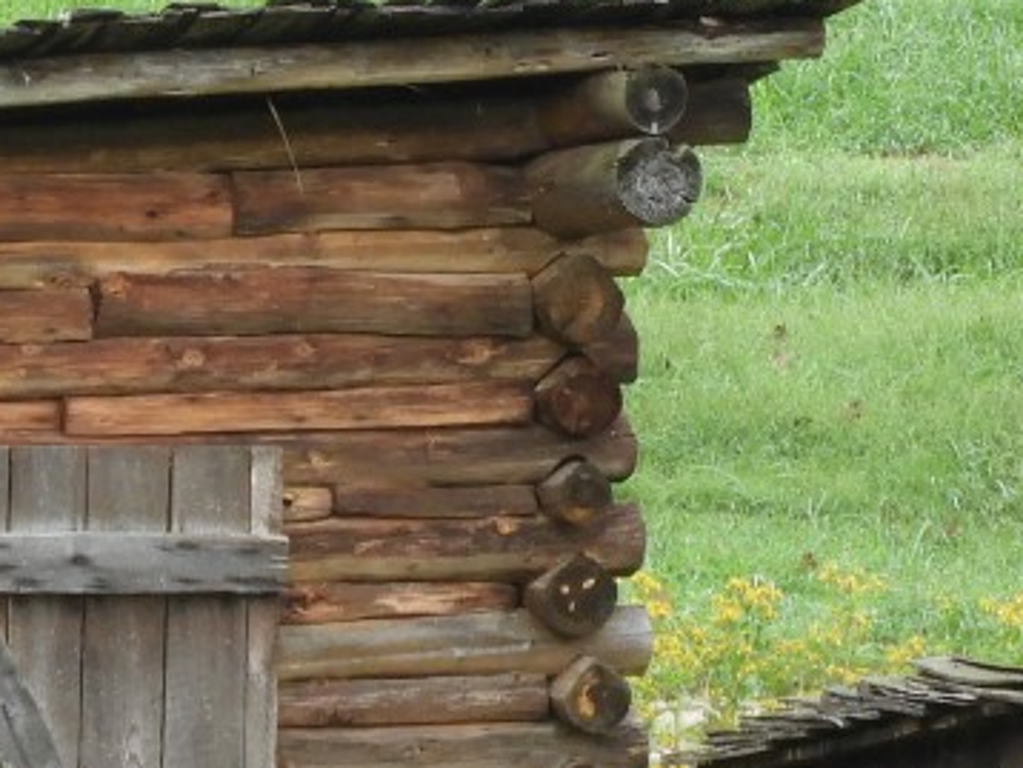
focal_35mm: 804
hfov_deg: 2.5
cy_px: 799
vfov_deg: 1.9
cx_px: 191
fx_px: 23776
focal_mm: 35.8
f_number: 5.3
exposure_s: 1/60
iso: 125
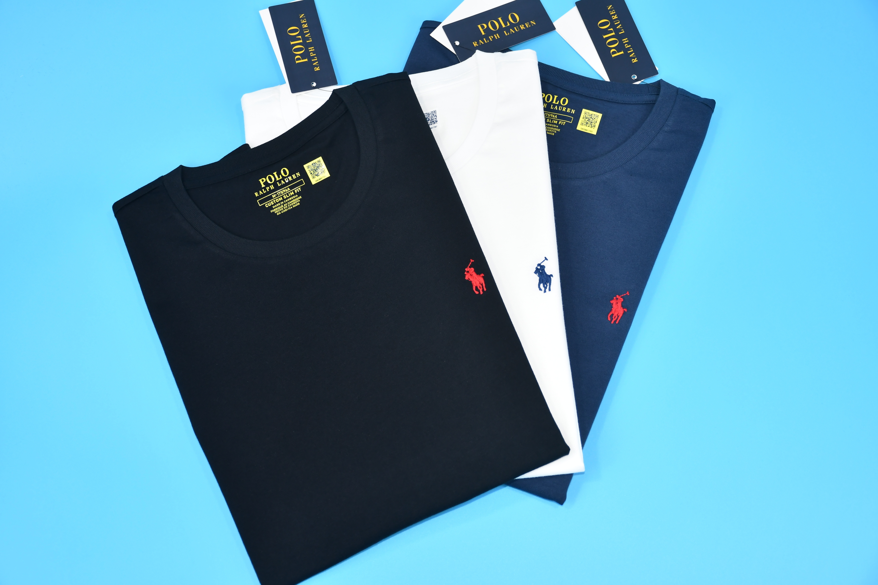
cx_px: 439
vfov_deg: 26.0
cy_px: 292
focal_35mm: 52
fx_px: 1268
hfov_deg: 38.2
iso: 400
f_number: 4.2
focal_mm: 35
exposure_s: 1/100
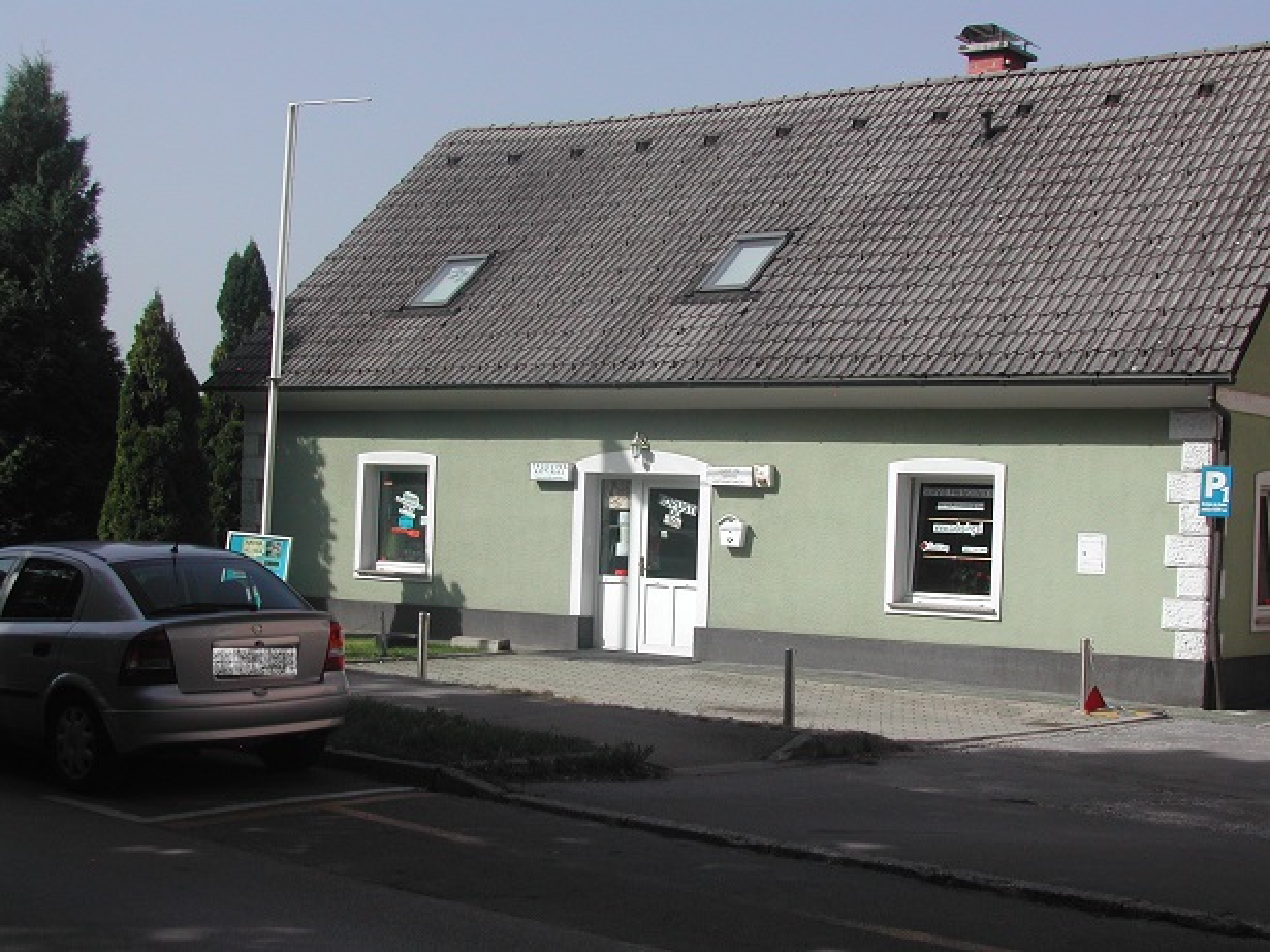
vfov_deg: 28.0
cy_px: 476
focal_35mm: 52
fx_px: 1907
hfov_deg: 36.8
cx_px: 635
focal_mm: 11.1
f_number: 8.8
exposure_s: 1/194
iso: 100
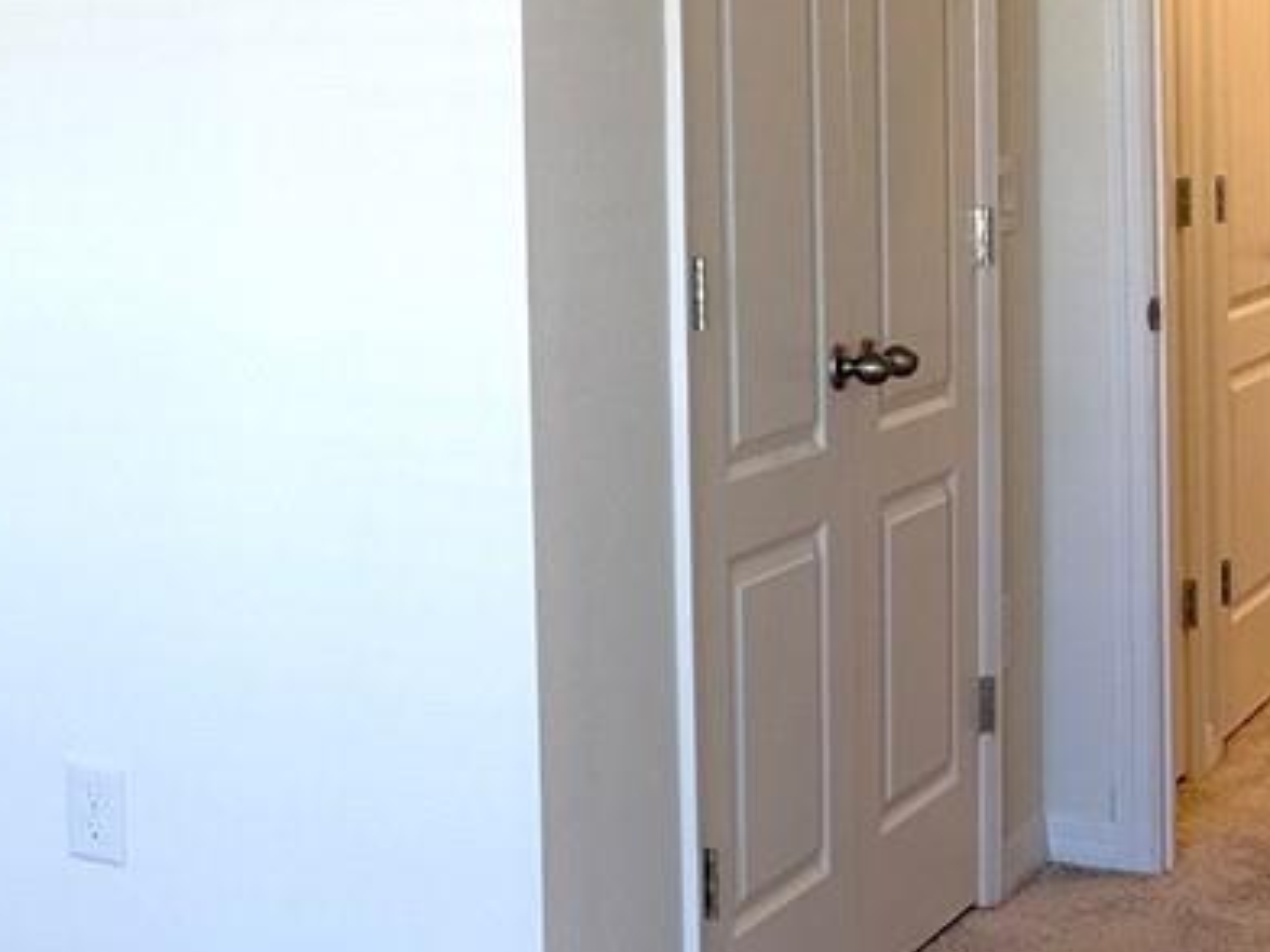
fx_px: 3595
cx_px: -560
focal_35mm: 98
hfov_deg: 18.1
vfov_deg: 15.0
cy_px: 201
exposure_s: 1/120
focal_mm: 6.76
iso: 64
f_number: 1.78
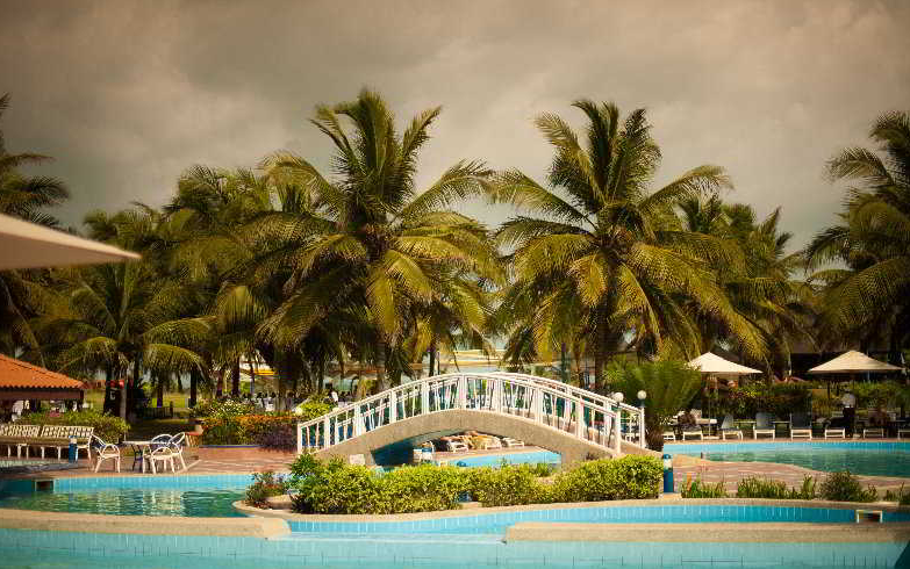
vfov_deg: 24.9
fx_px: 1290
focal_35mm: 52
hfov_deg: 38.9
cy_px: 261
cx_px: 459
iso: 160
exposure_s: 1/8000
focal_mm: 50
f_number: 1.4
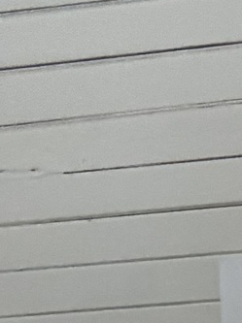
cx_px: 639
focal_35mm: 97
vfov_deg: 13.1
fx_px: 906
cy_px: 840
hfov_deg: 11.5
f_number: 2.2
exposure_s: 1/120
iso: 160
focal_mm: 2.22
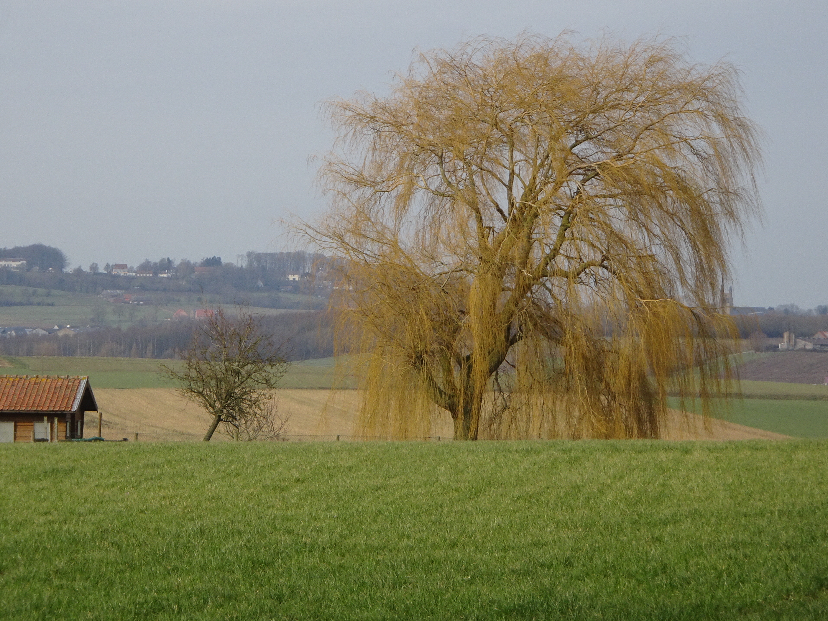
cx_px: 311
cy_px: 263
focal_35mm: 204
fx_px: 4880
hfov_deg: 9.7
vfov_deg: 7.3
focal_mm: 27.16
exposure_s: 1/200
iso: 80
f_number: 5.6
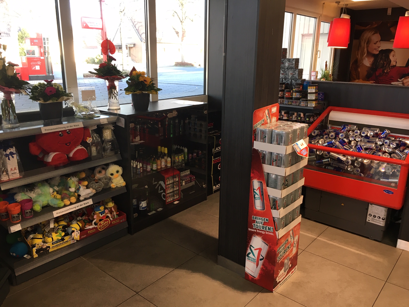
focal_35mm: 29
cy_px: 154
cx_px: 204
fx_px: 343
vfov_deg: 48.2
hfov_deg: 61.7
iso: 40
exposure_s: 1/33
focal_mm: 4.15
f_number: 2.2
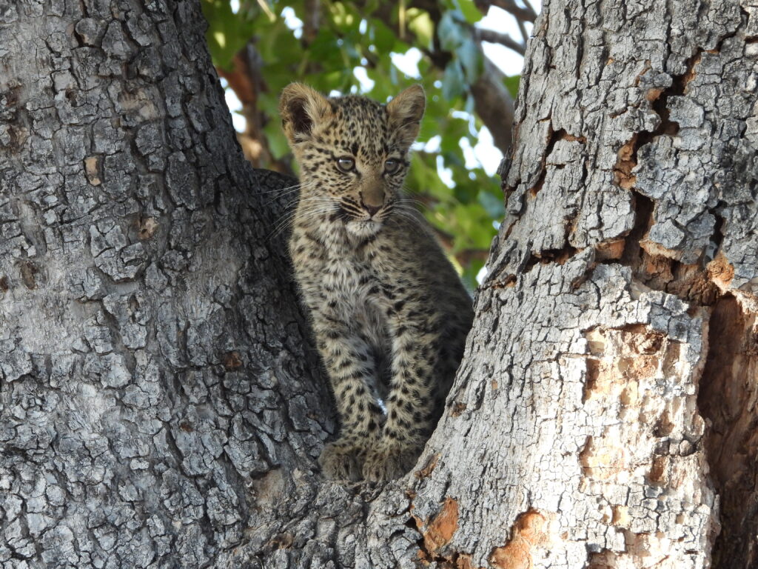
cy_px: 284
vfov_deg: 2.8
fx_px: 11671
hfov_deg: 3.7
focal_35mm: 533
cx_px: 379
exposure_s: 1/160
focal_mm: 95.8
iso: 400
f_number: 5
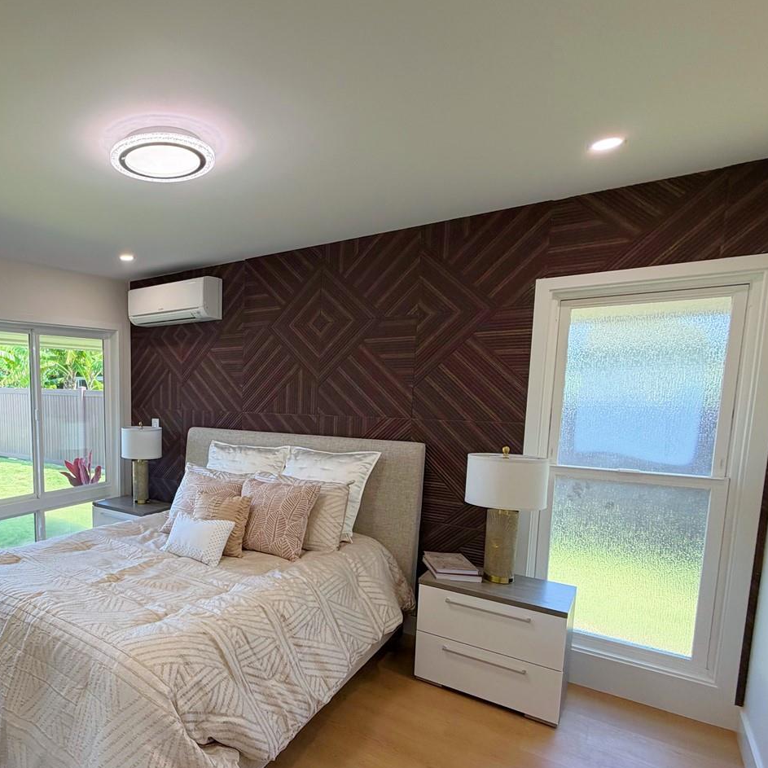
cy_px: 446
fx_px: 527
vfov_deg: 71.6
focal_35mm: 21
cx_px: 177
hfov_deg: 66.8
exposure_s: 1/120
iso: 64
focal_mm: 2.22
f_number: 2.2
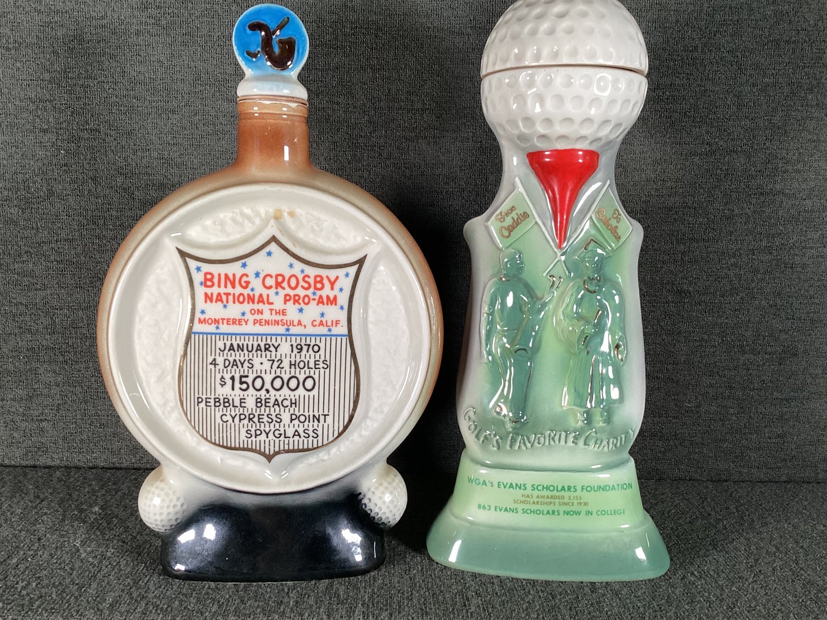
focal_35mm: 32
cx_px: 410
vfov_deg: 44.1
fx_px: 764
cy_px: 307
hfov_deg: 56.8
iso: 80
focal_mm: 3.3
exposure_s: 1/100
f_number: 2.4
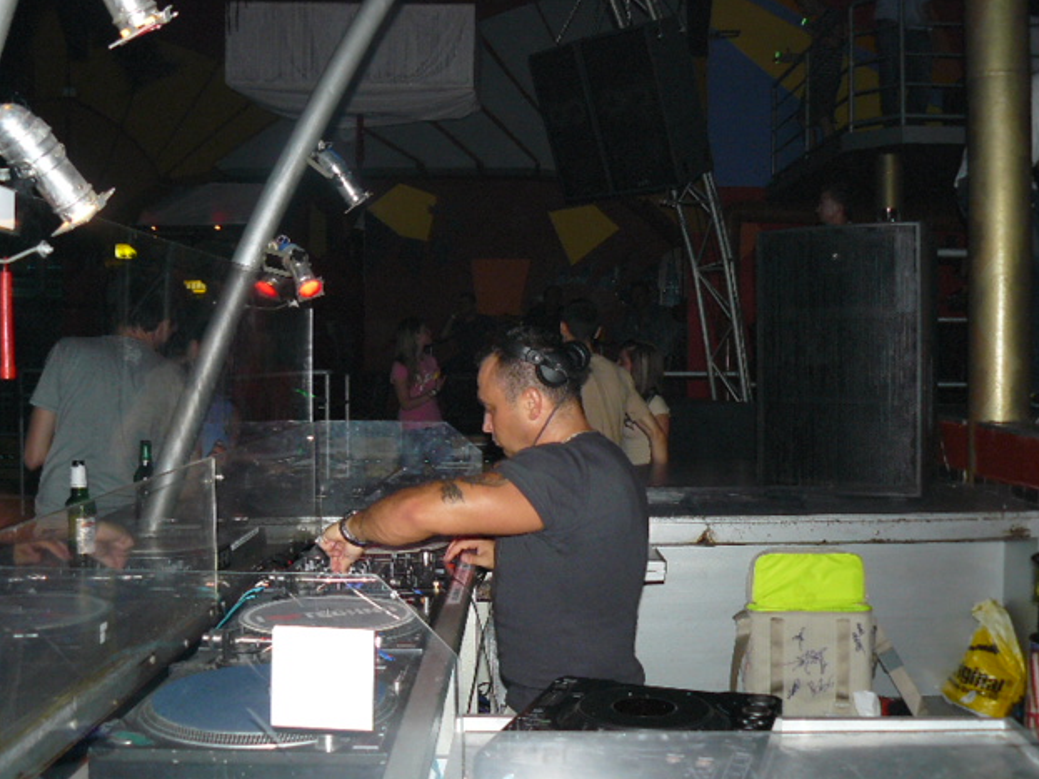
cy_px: 384
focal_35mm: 37
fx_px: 1110
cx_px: 532
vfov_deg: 38.7
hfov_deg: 50.1
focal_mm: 6
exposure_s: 1/30
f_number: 2.8
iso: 160
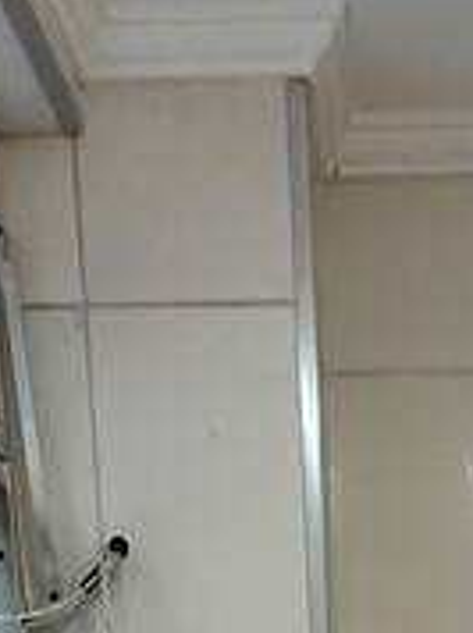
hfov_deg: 16.8
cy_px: 1504
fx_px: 1552
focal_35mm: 85
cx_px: 505
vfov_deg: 14.8
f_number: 2.2
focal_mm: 2.22
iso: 250
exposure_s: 1/60
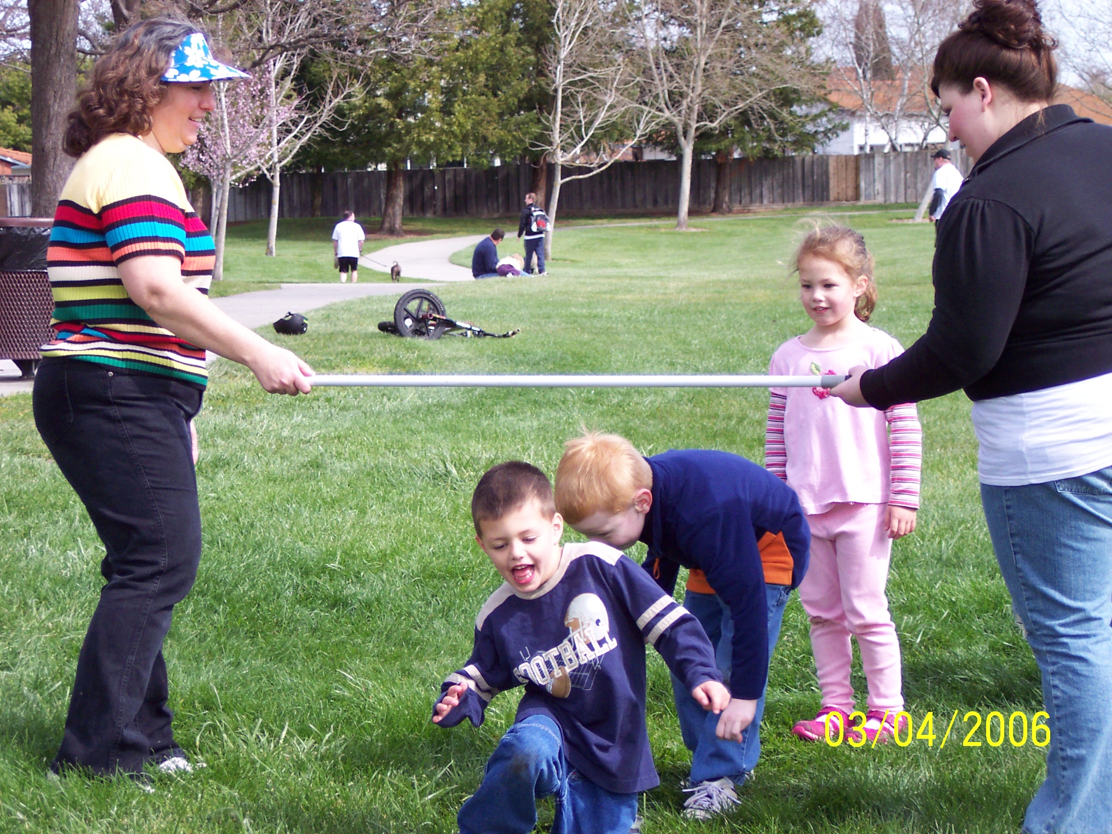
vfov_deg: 14.6
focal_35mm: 101
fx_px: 3245
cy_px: 417
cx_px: 556
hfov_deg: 19.4
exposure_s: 1/350
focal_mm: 21.3
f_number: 4.8
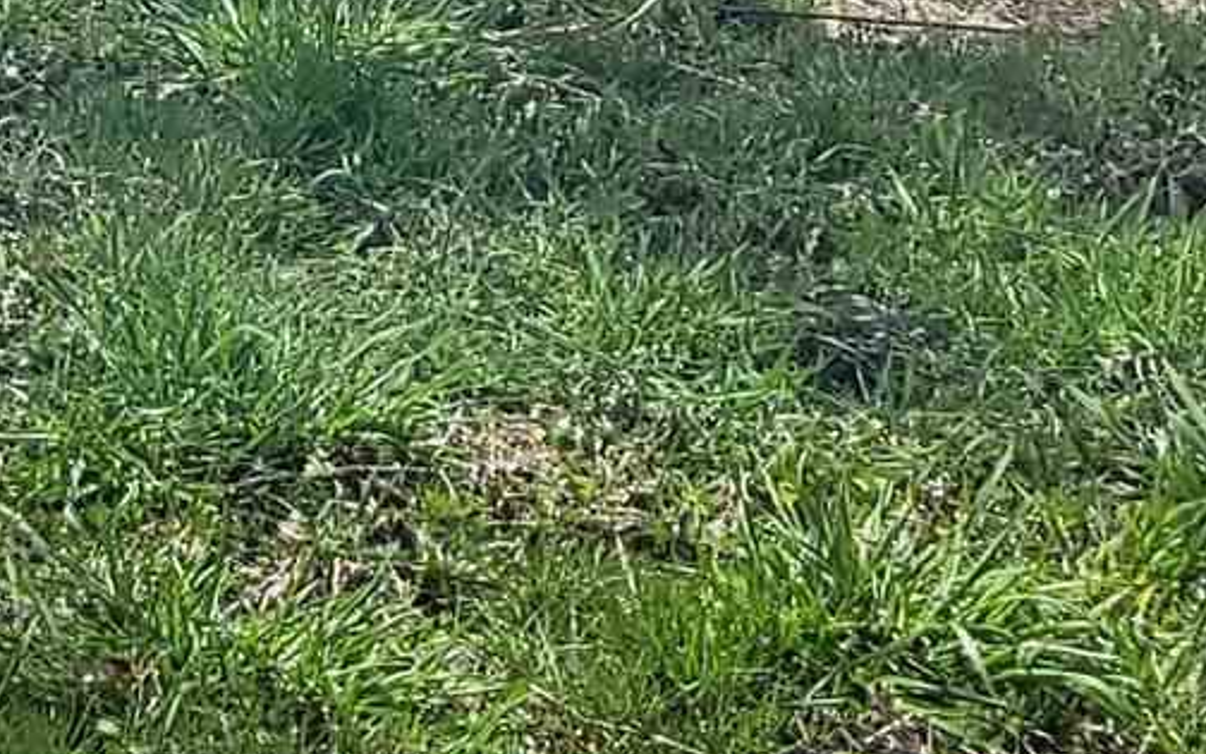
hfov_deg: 11.0
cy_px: -1470
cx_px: -1426
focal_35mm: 168
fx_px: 5522
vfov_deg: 7.0
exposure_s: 1/1915
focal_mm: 5.4
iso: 40
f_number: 1.8
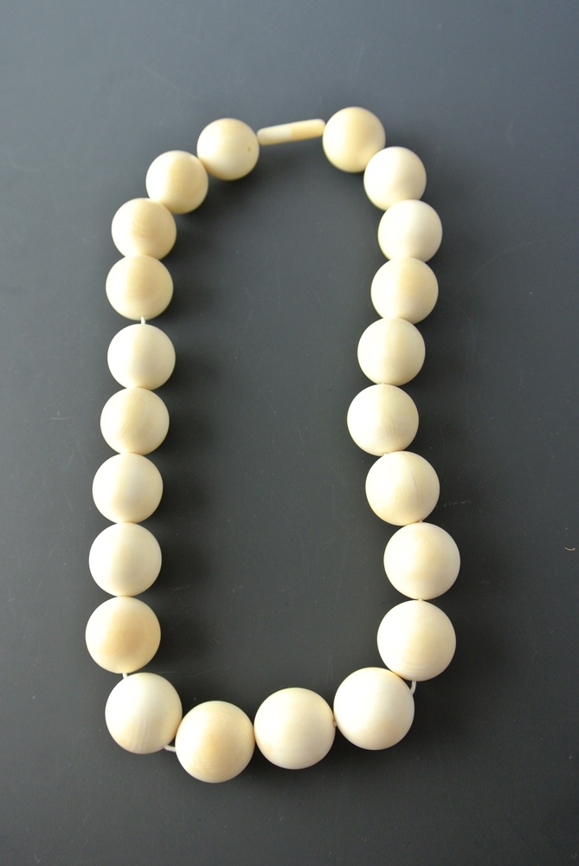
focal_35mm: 32
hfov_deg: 41.2
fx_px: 770
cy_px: 433
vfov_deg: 58.7
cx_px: 290
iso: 400
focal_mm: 12.2
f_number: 3.8
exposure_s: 1/80
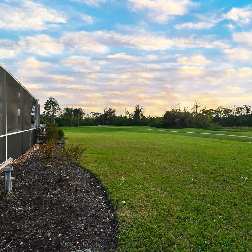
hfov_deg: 73.1
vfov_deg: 74.8
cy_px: 124
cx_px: 163
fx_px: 165
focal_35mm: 20
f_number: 13
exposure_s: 1/200
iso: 640
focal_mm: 10
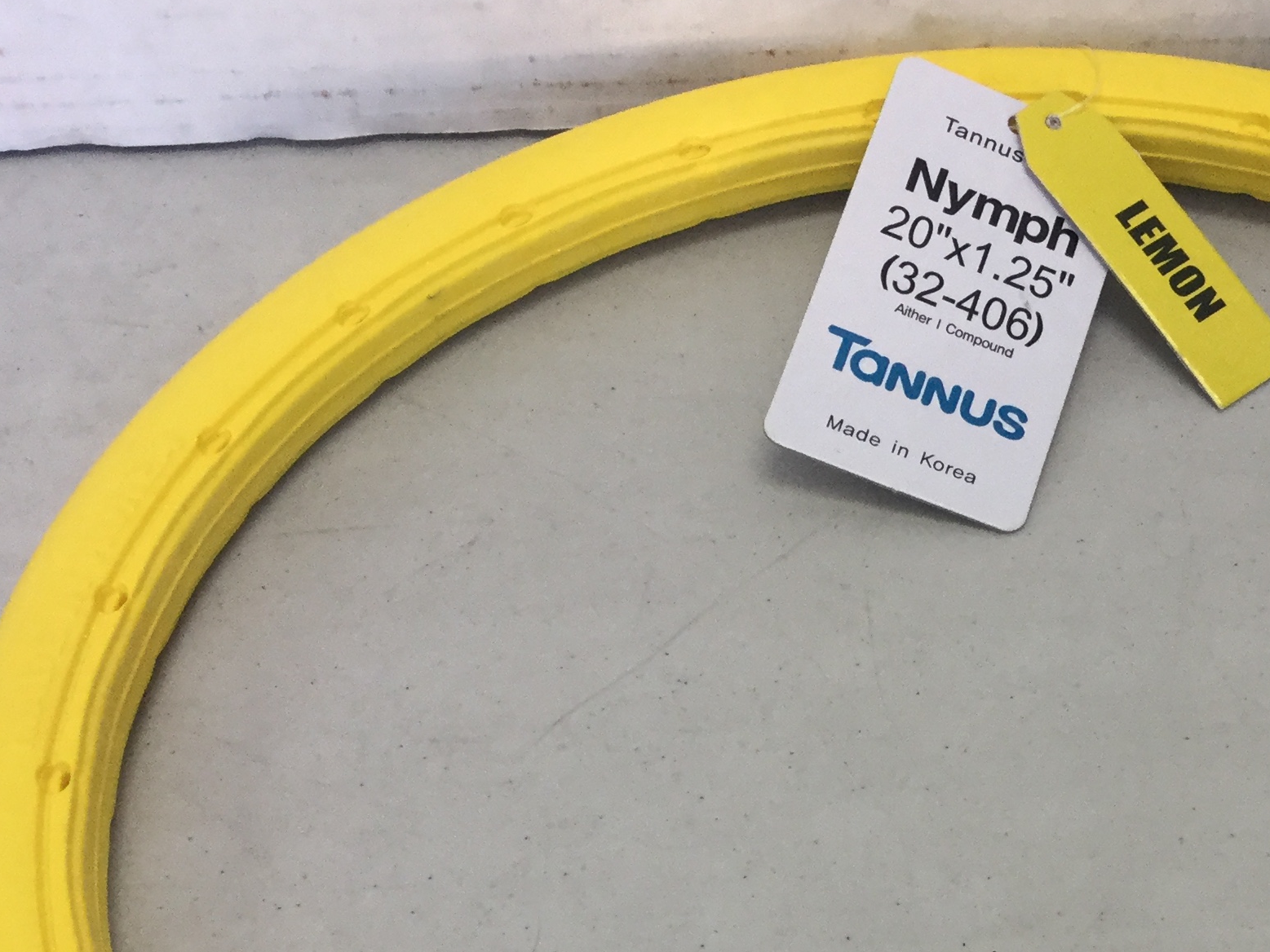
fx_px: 2385
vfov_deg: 22.0
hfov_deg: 29.0
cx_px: 1046
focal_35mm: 65
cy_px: 886
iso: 32
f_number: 2.4
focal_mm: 3.3
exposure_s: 1/40
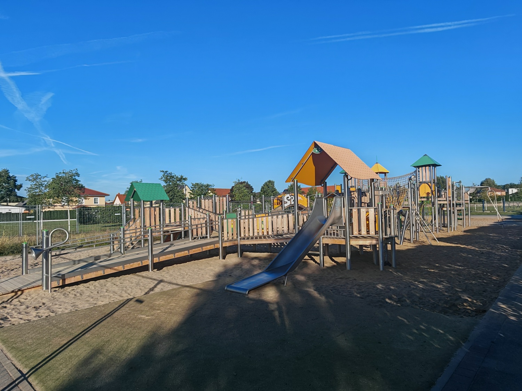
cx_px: 261
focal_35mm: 22
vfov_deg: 61.1
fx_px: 332
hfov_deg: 76.4
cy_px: 196
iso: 50
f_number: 2
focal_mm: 1.82
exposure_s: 1/610
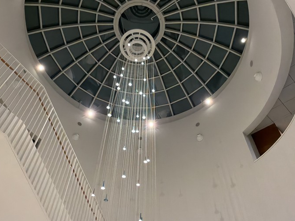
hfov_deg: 69.4
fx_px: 213
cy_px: 108
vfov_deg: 54.9
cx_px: 144
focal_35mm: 25
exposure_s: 1/60
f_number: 1.78
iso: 640
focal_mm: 6.76
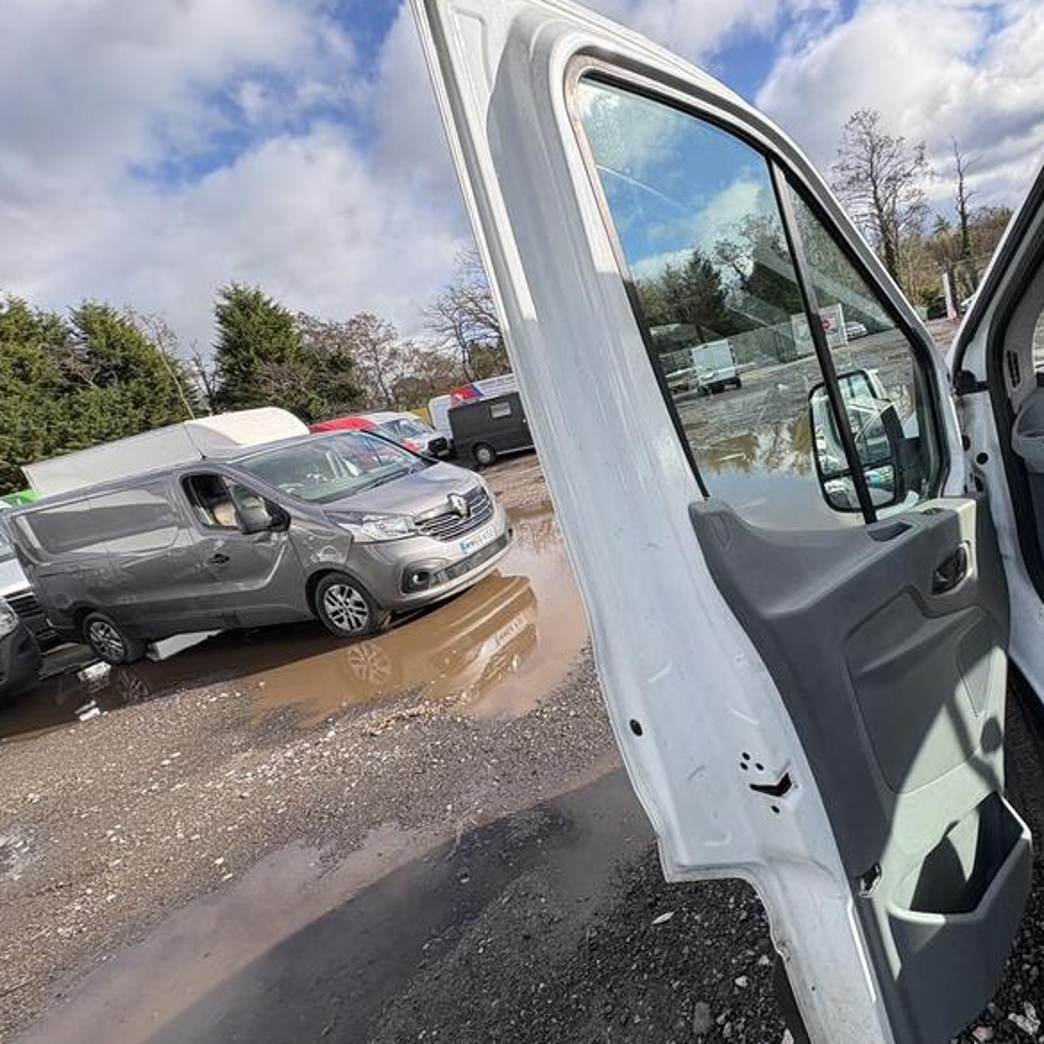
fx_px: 648
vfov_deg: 77.7
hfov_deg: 74.9
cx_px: 708
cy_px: 522
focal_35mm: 19
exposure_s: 1/657
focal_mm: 2.22
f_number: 2.2
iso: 40
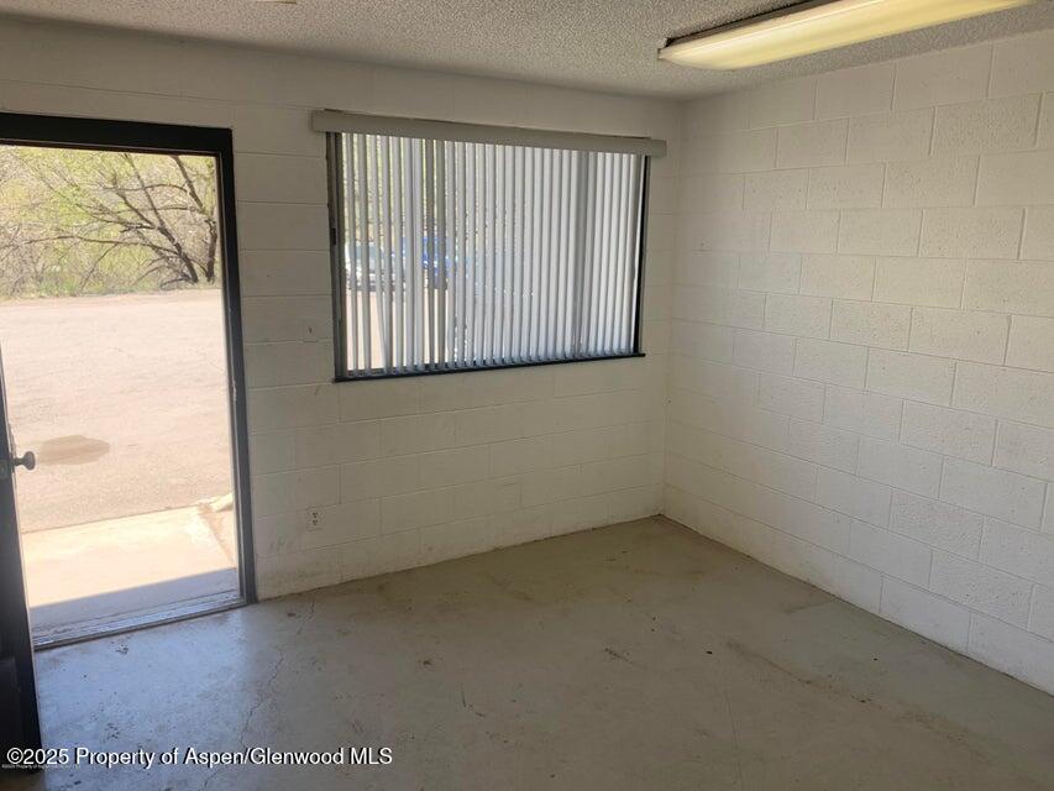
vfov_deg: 53.1
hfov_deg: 67.3
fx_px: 792
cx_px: 527
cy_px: 396
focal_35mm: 26
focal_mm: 4.25
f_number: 1.8
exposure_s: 1/237
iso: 25
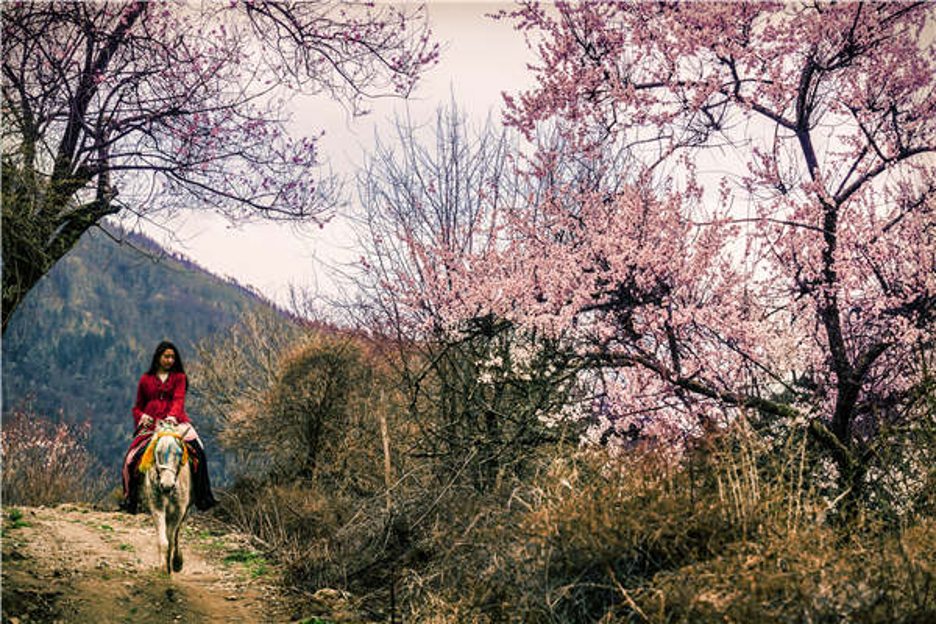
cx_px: 468
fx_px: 3380
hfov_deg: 15.8
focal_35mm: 130
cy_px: 312
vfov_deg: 10.5
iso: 100
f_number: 7.1
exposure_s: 1/125
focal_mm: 130
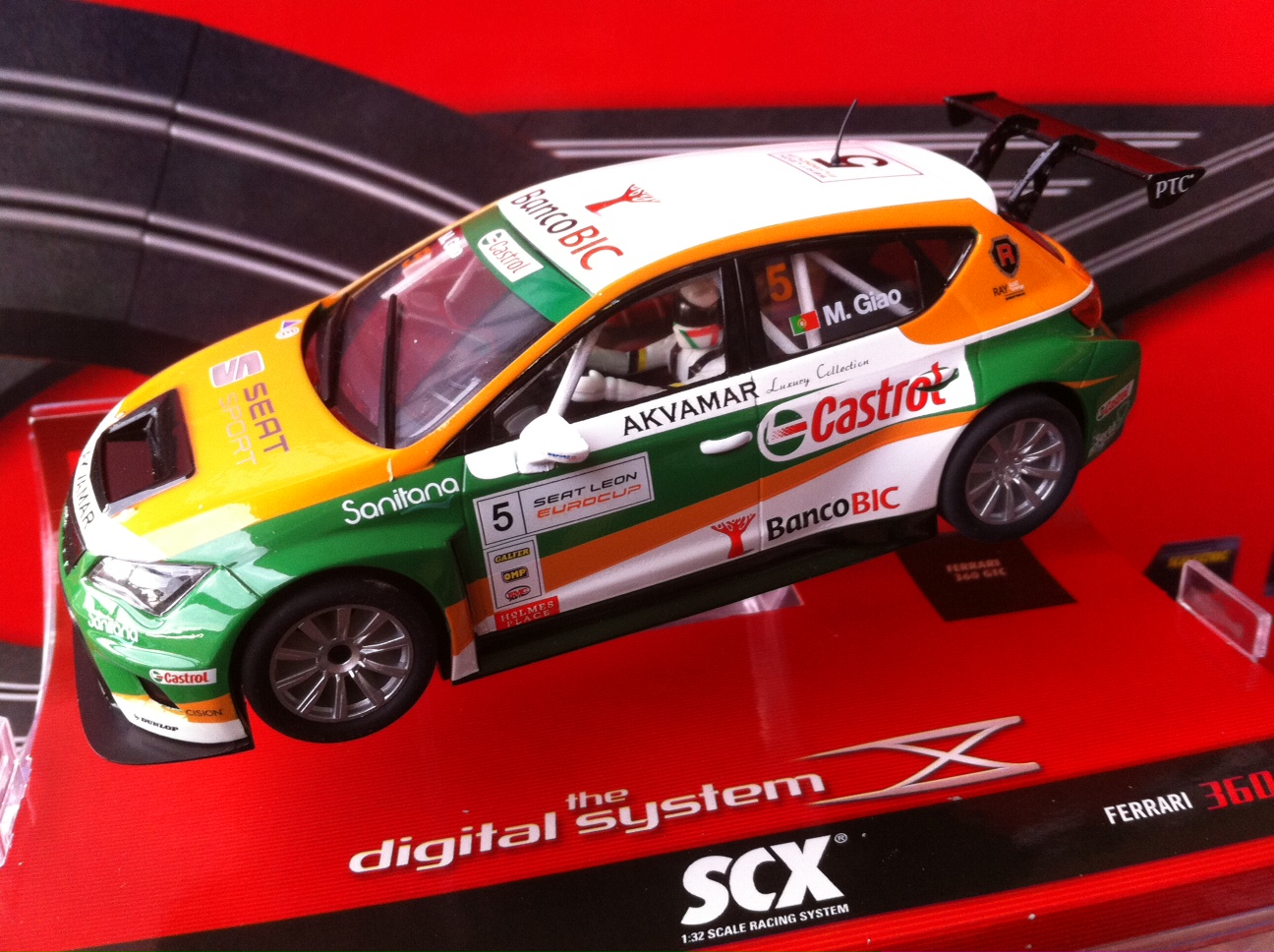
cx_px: 637
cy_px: 476
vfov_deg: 40.6
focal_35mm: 35
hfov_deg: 52.7
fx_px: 1286
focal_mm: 3.85
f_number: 2.8
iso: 125
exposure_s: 1/120
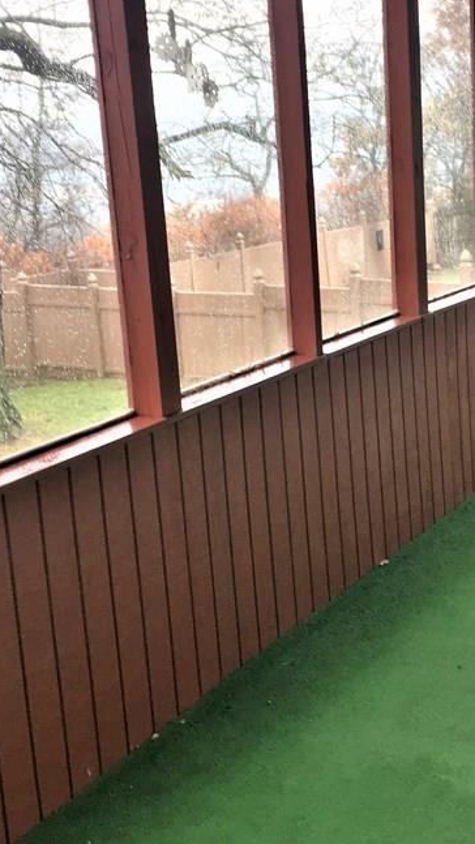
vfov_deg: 41.2
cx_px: 360
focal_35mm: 50
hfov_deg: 23.7
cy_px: 367
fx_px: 1119
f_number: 2.2
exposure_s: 1/30
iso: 50
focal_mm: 4.15
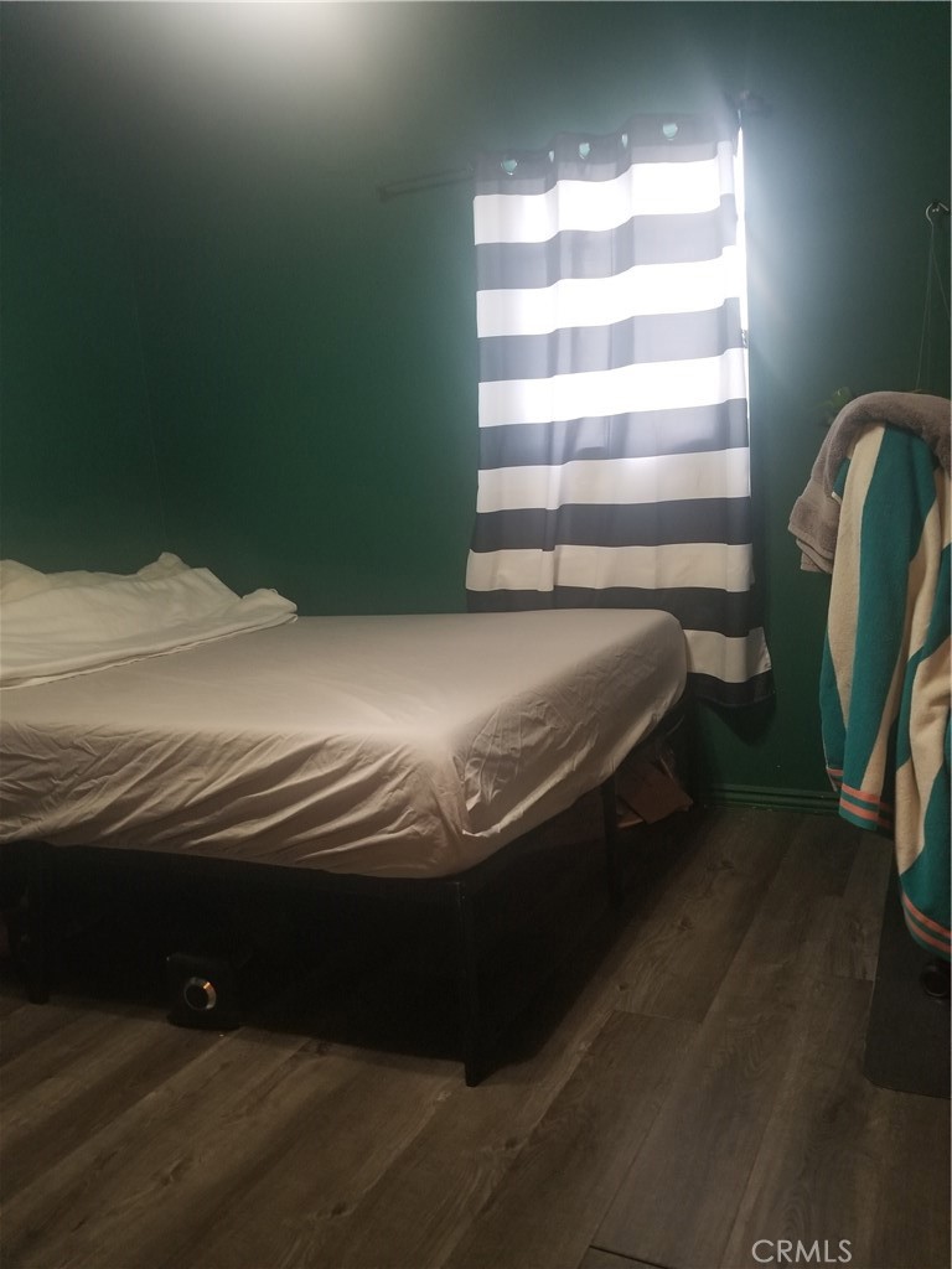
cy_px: 634
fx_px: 953
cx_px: 476
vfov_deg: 67.3
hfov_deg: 53.1
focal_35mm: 26
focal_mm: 4.3
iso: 250
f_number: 1.7
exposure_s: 1/12
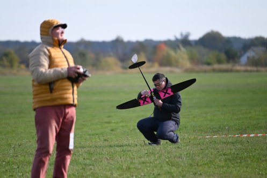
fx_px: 2968
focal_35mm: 400
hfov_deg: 5.2
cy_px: 89
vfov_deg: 3.4
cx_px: 134
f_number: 6.3
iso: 1000
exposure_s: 1/2000
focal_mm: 400
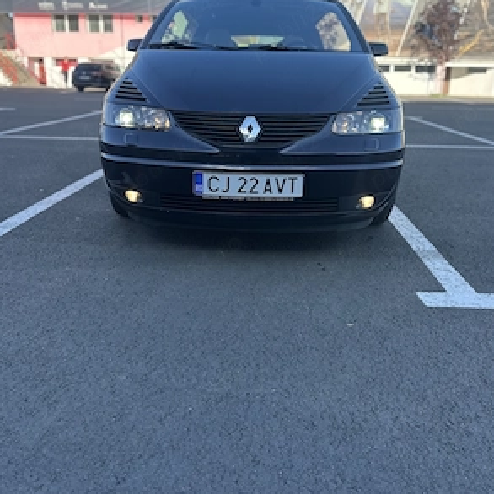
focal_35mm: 29
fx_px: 468
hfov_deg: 55.6
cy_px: 175
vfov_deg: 54.8
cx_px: 246
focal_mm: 6.86
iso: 80
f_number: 1.78
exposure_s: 1/1517
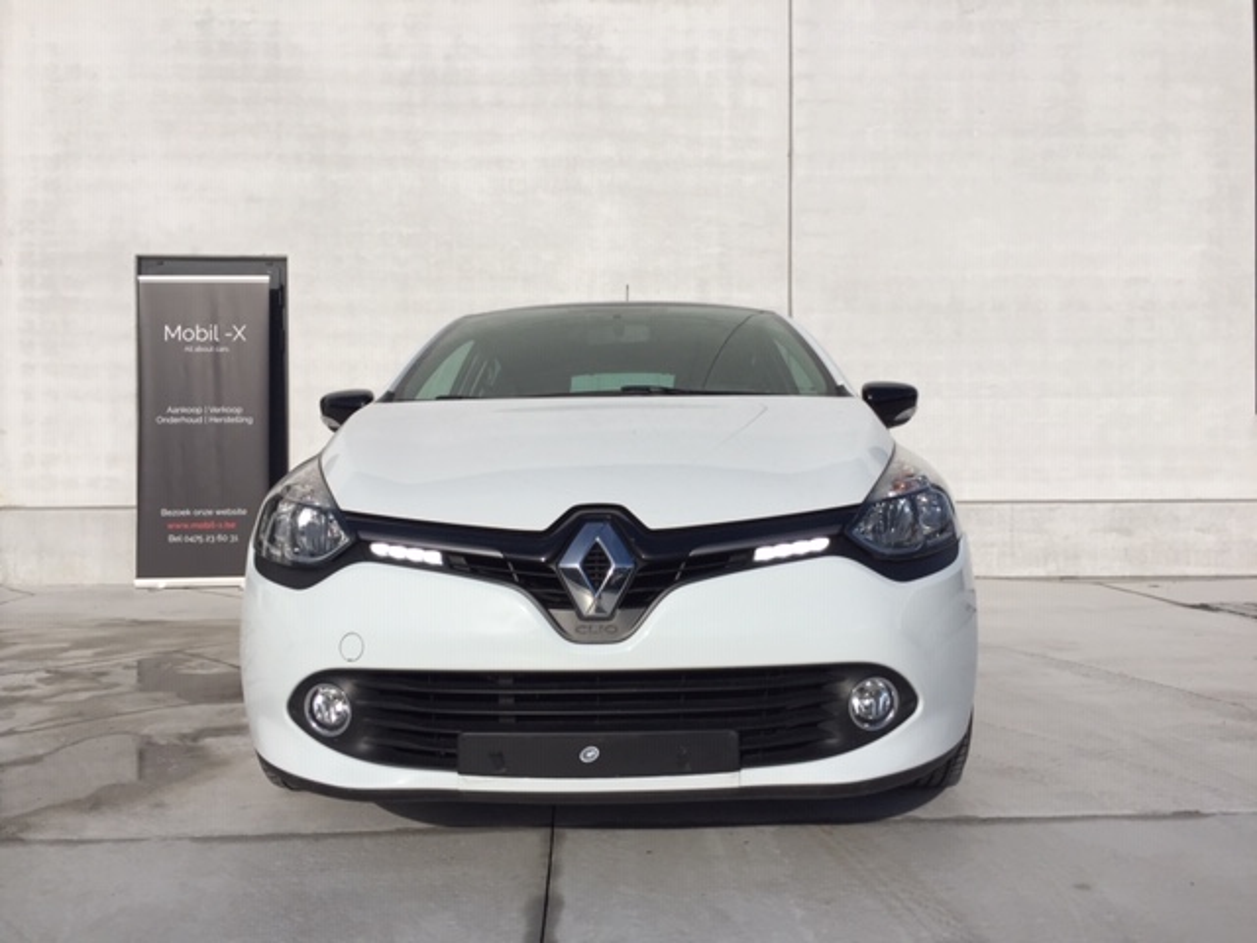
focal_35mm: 29
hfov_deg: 61.7
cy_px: 472
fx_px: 1053
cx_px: 628
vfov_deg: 48.2
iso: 32
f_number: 2.2
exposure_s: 1/3597
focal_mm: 4.15
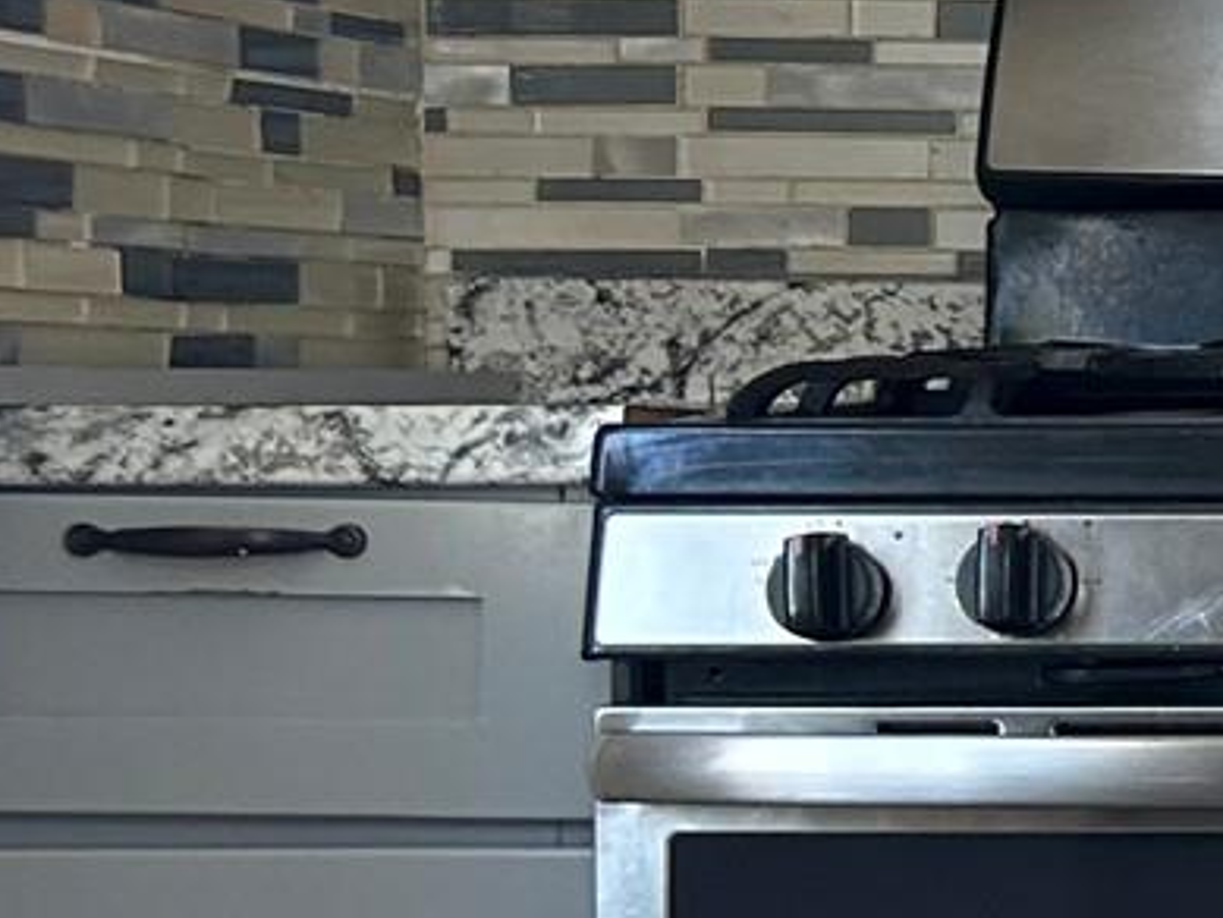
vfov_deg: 10.8
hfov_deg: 11.9
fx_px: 4842
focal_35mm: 137
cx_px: 2839
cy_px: 264
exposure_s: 1/121
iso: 64
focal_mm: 5.7
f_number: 1.5
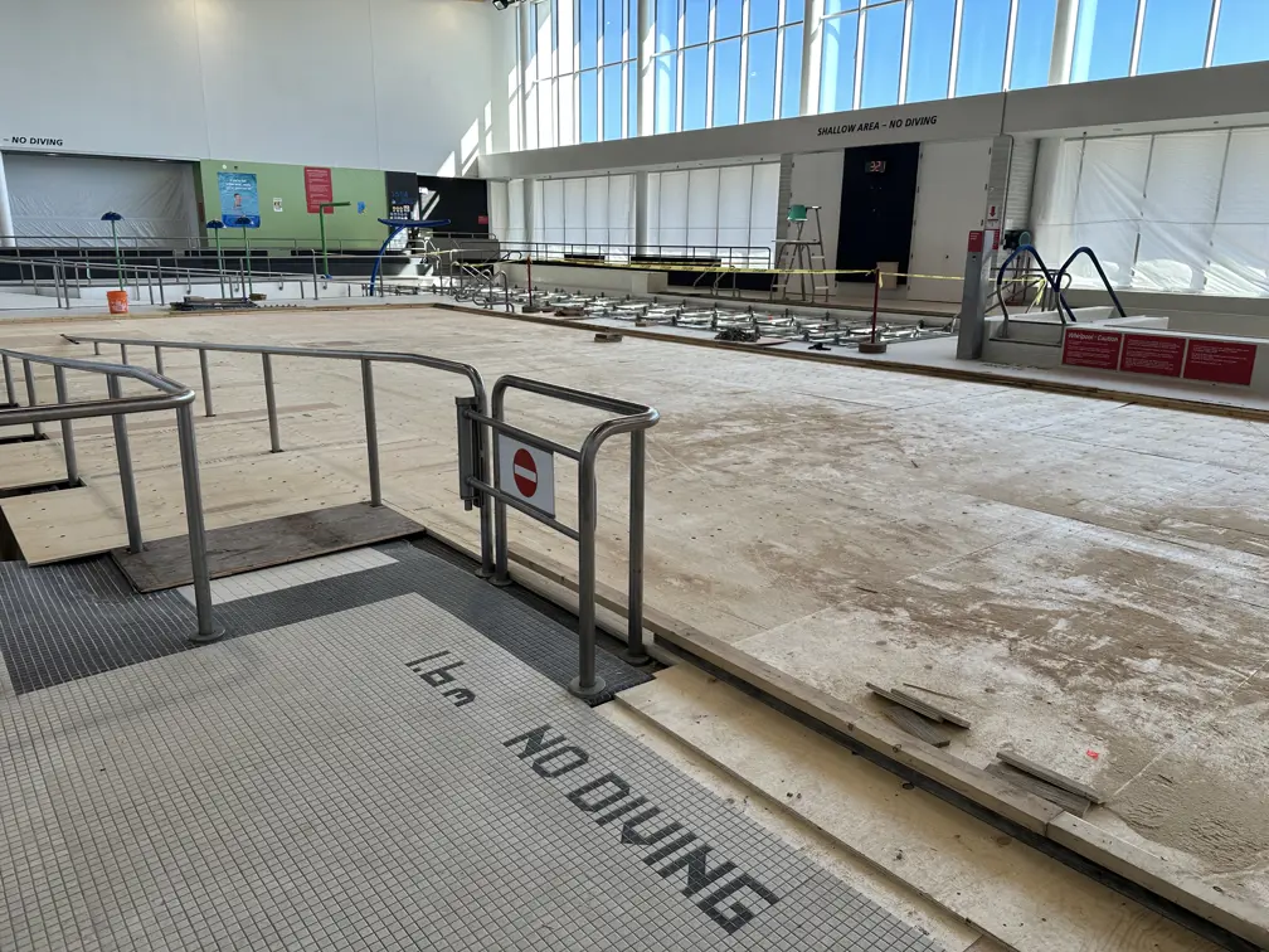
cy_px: 476
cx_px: 634
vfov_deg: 56.8
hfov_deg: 71.6
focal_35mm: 24
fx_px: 880
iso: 80
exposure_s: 1/464
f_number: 1.78
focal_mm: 6.86
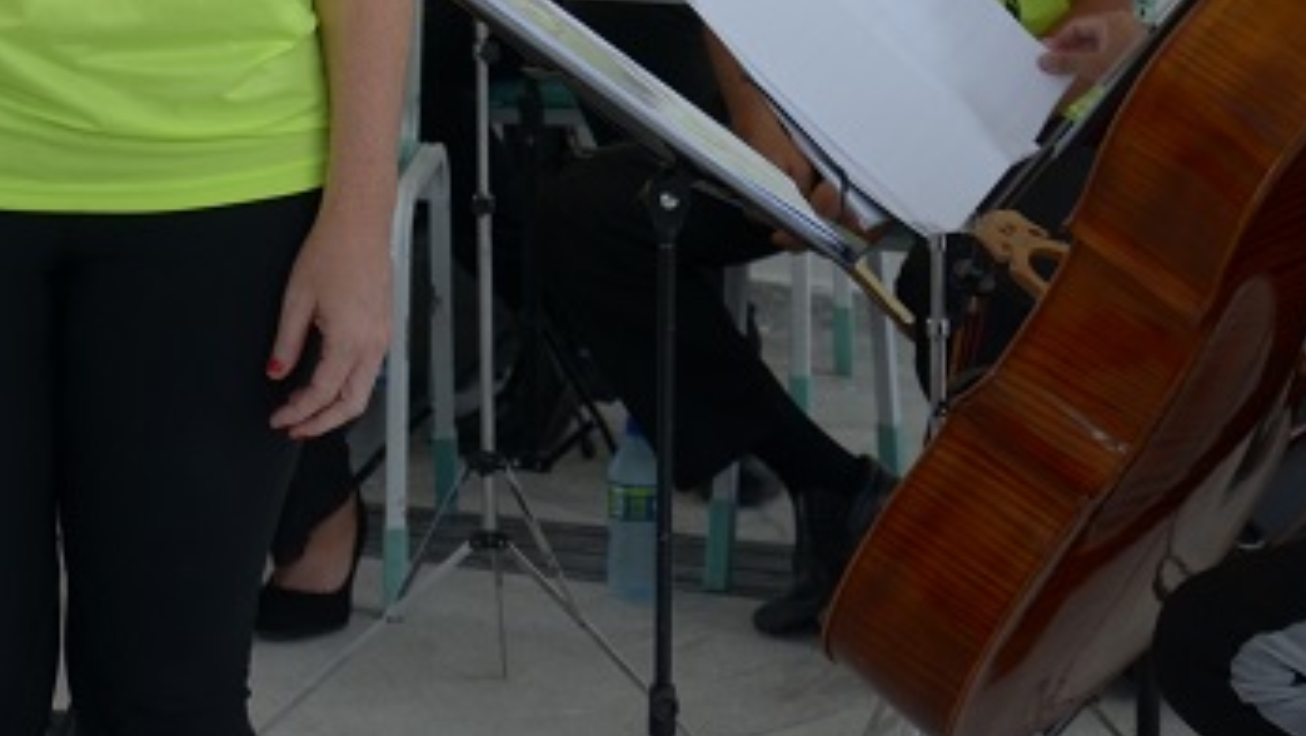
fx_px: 6720
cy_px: -379
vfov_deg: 6.2
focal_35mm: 194
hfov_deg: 11.0
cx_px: 53
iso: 125
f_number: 5.6
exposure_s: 1/125
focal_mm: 42
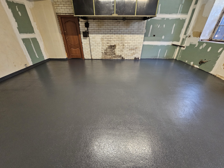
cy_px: 84
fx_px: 84
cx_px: 112
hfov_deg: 106.2
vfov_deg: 89.9
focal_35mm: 13
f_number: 2.2
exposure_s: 1/30
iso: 400
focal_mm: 2.2
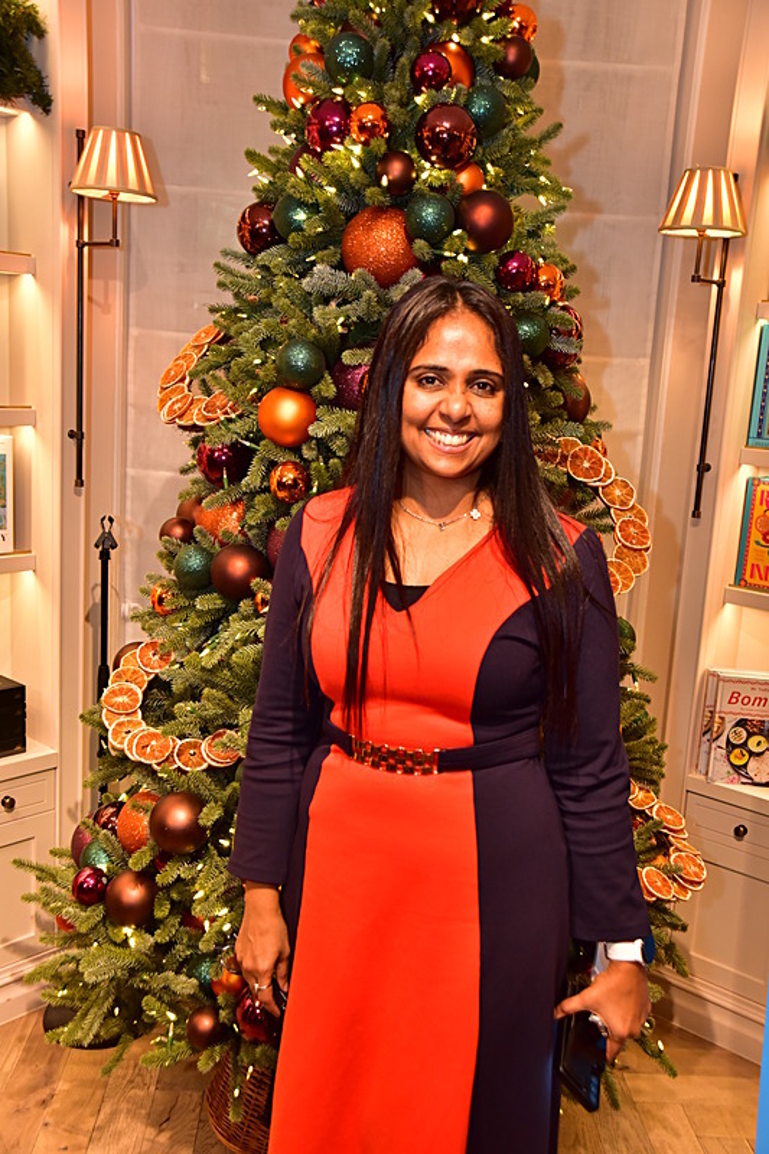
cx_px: 384
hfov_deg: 35.0
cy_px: 577
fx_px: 1218
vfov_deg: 50.7
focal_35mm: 38
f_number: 5
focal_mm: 38
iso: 1600
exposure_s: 1/50
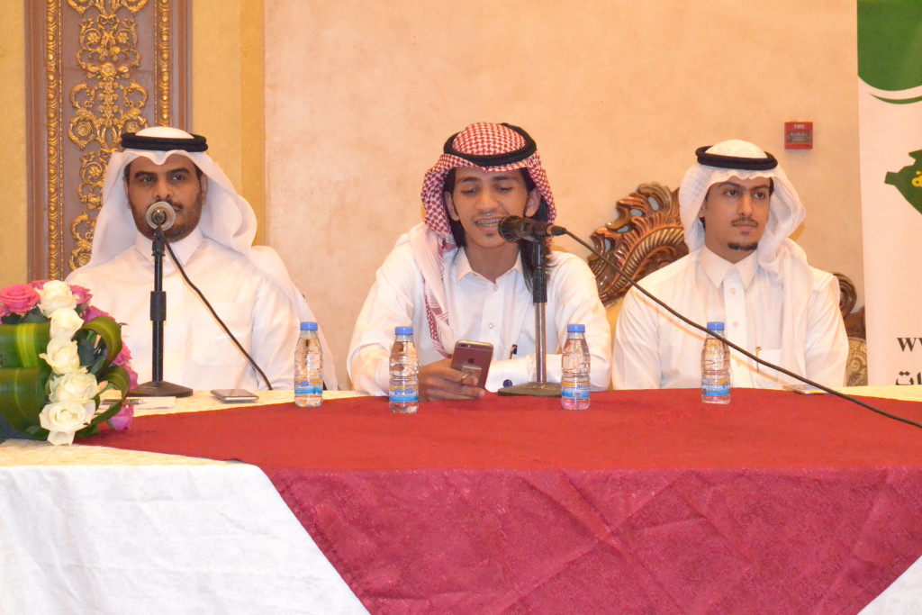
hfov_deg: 27.0
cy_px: 308
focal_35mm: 75
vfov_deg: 18.2
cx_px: 461
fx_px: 1921
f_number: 10
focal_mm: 50
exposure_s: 1/125
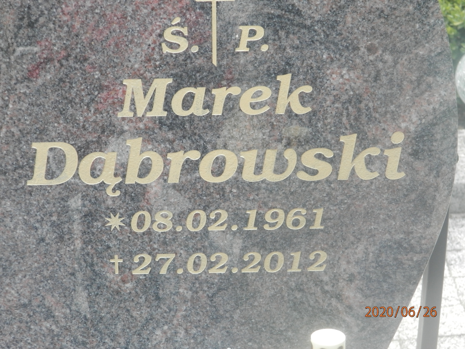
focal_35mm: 153
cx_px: 232
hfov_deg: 12.9
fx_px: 2055
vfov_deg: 9.7
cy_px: 174
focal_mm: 27.4
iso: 200
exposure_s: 1/125
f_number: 4.9
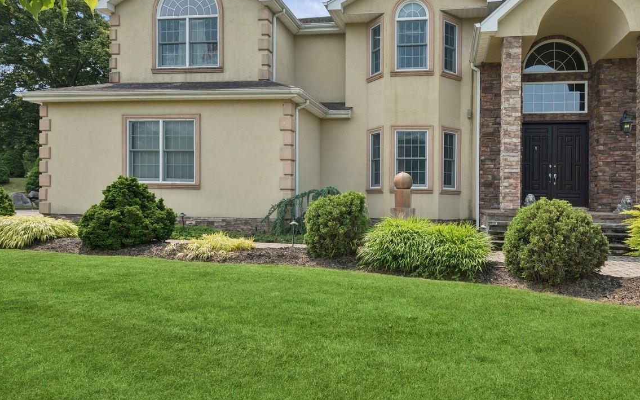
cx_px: 383
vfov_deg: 52.9
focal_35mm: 23
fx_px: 401
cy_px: 184
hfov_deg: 76.3
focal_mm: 16
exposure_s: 1/200
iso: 200
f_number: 9
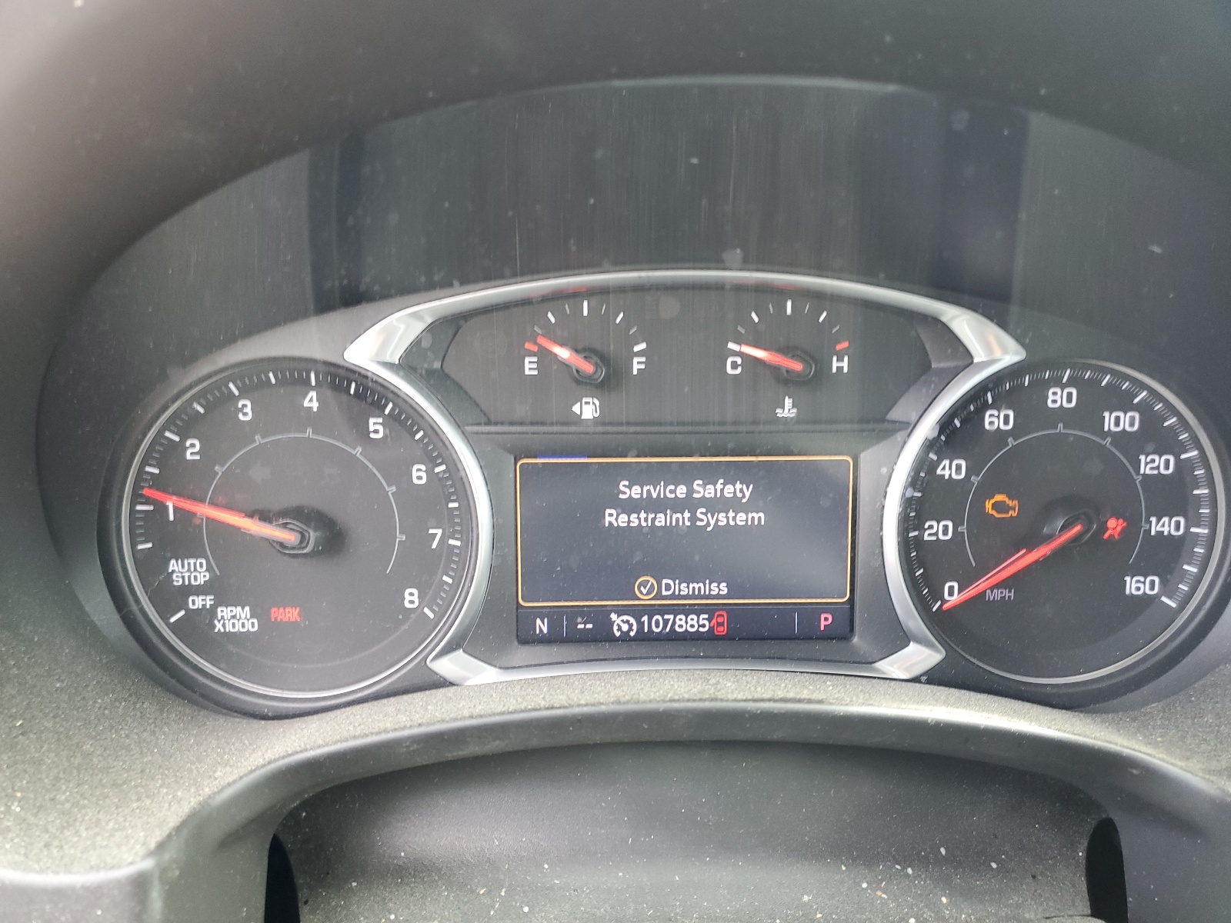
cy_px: 462
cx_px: 616
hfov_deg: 67.3
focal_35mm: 26
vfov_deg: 53.1
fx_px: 925
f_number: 1.5
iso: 70
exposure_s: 1/60.2
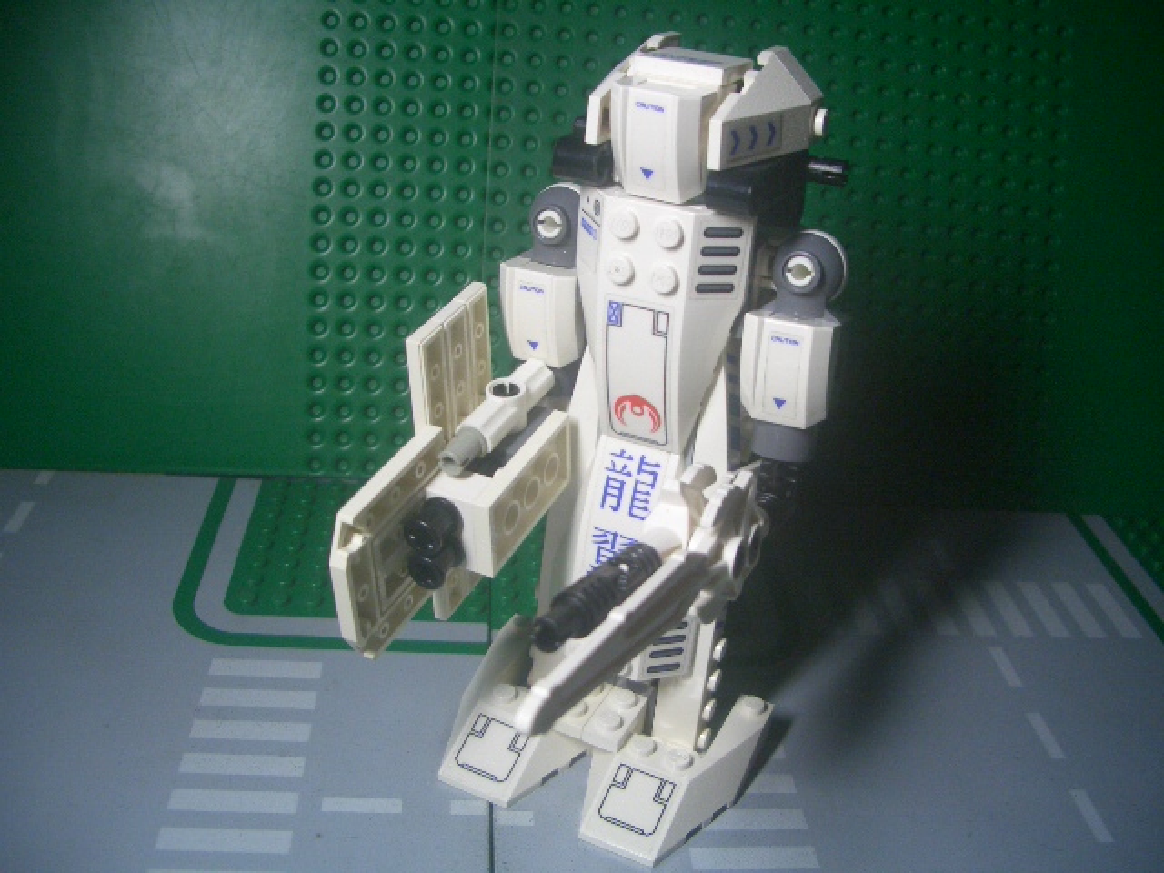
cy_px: 436
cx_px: 582
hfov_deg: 52.6
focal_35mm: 35
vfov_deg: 40.7
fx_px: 1177
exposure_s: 1/80
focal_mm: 5.8
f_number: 2.6
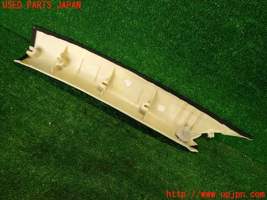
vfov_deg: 54.9
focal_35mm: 25
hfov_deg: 69.4
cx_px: 134
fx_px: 193
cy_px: 100
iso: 200
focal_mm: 4.5
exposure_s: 1/60
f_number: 2
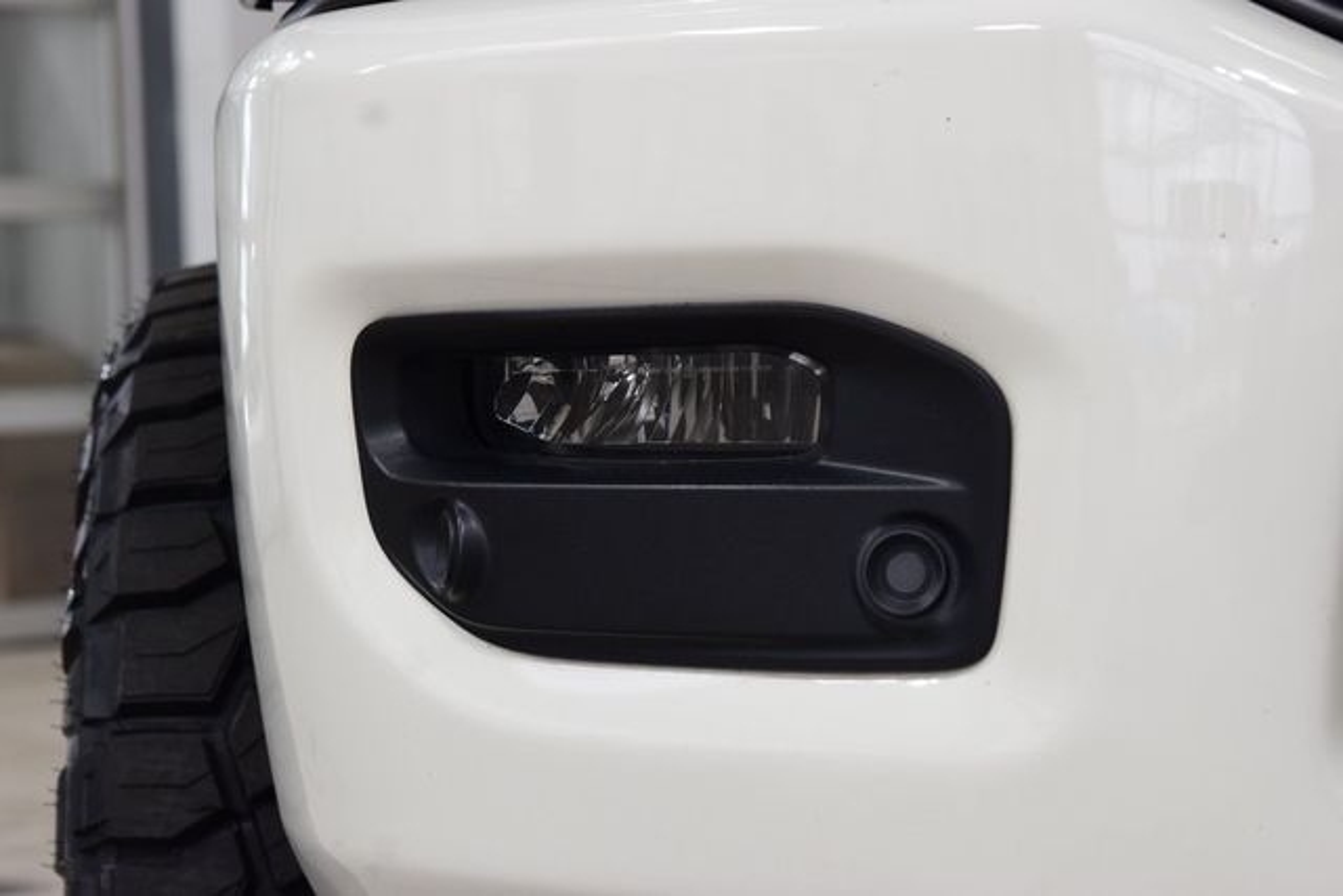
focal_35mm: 105
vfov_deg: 13.0
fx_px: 3918
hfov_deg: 19.5
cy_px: 448
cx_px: 672
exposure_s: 1/30
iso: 800
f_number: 7.1
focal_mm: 70
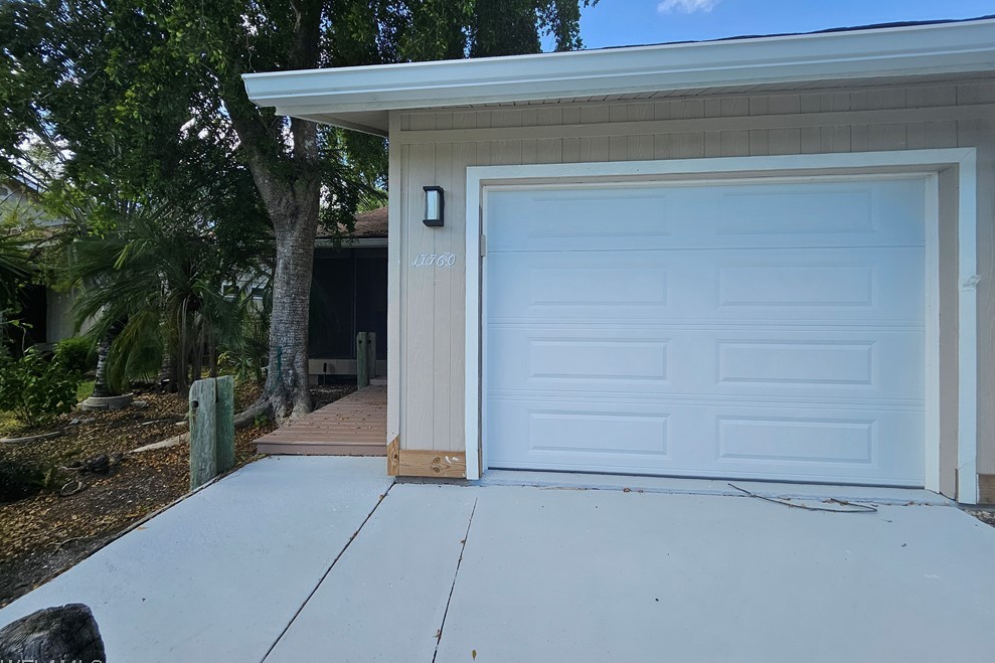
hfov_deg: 104.3
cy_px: 305
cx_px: 496
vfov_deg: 81.0
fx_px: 387
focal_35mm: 14
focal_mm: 1.74
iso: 32
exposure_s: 1/366
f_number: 2.2
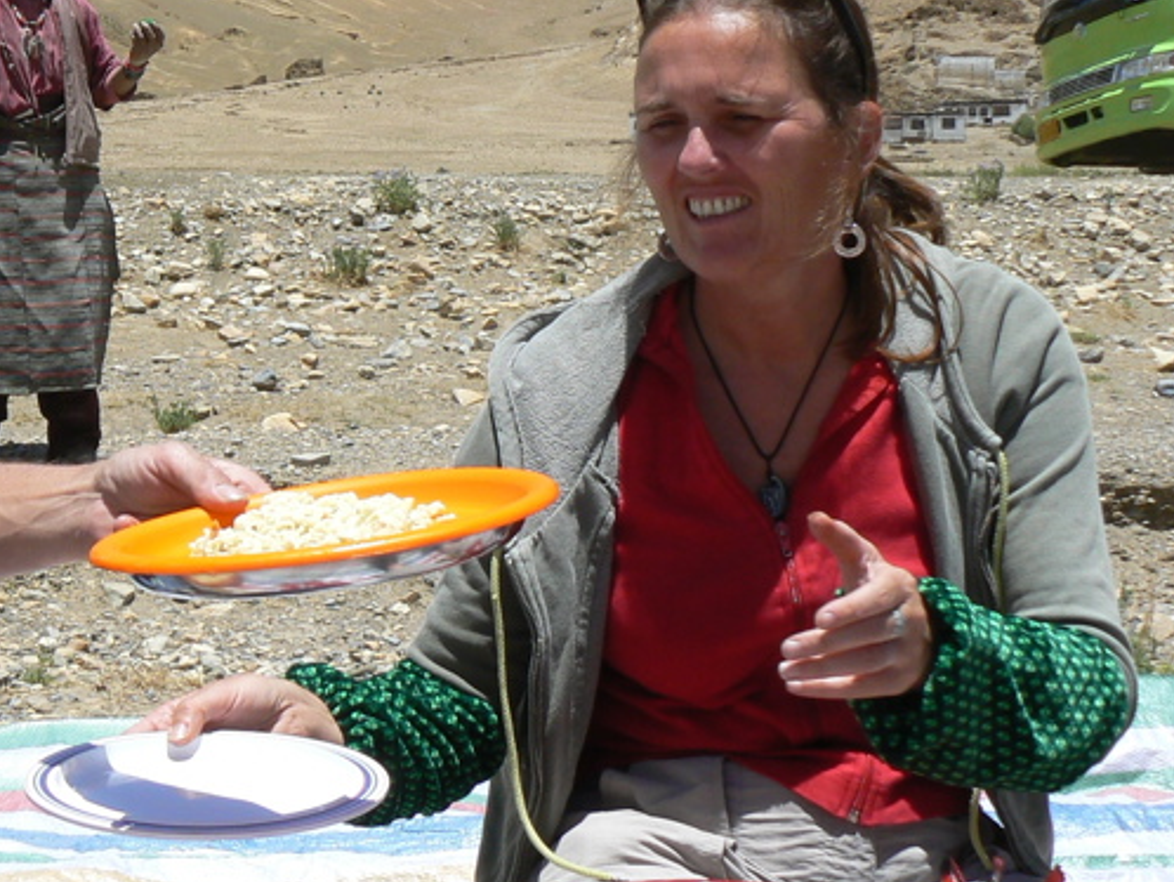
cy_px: 328
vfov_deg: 19.9
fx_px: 2511
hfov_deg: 25.2
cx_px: 26
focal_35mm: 74
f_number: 6.3
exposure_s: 1/500
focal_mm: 6
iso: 80
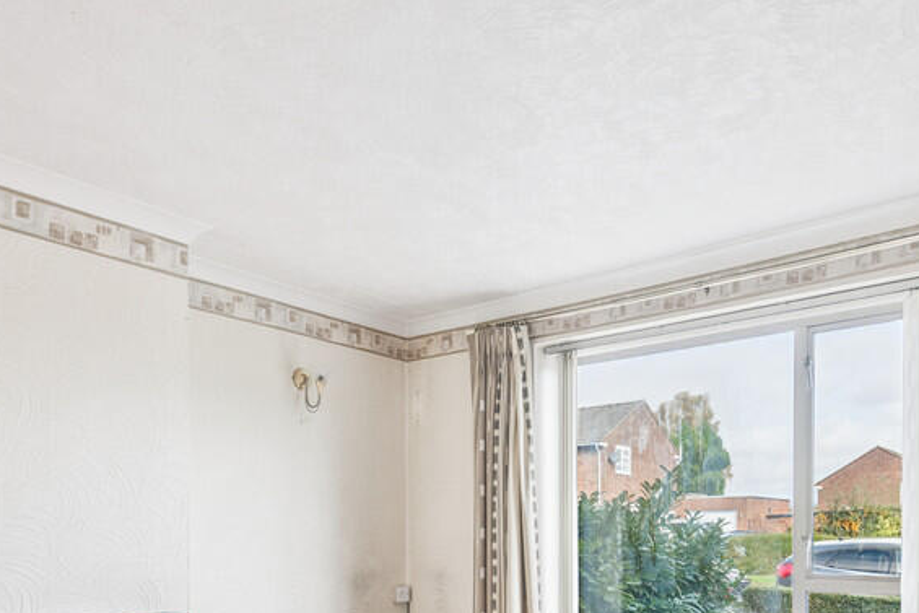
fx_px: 740
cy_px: 526
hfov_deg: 63.2
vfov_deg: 42.1
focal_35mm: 29
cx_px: 538
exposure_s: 1/15
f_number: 9
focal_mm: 16
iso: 100
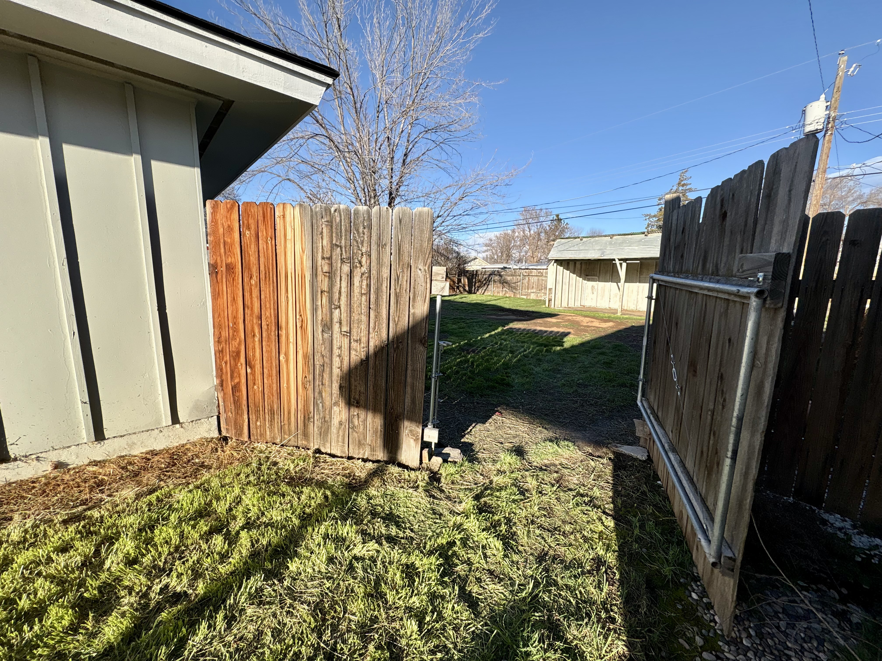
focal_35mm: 14
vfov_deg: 85.7
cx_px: 441
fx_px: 357
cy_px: 330
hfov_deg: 102.1
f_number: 2.2
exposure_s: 1/1094
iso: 40
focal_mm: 2.22
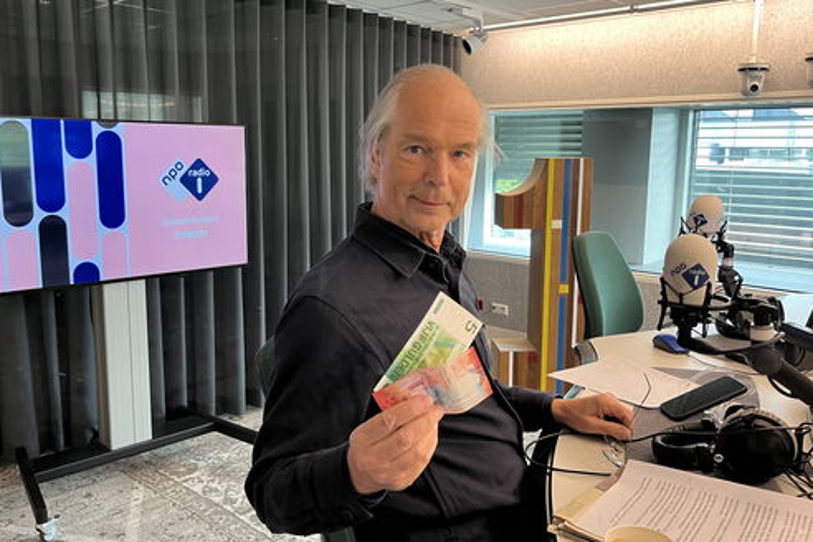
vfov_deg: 42.3
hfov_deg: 60.3
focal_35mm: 31
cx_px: 400
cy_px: 258
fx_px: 700
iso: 125
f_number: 1.6
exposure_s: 1/50
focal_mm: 5.1
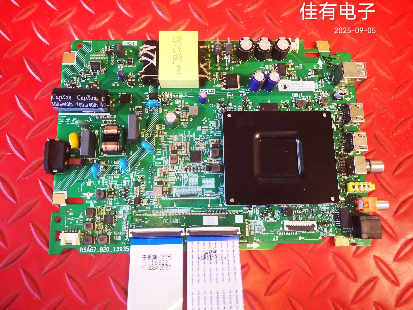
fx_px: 322
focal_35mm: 27
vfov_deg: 51.4
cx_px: 206
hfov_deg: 65.3
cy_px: 155
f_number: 1.8
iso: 1600
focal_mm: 5.58
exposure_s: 1/20
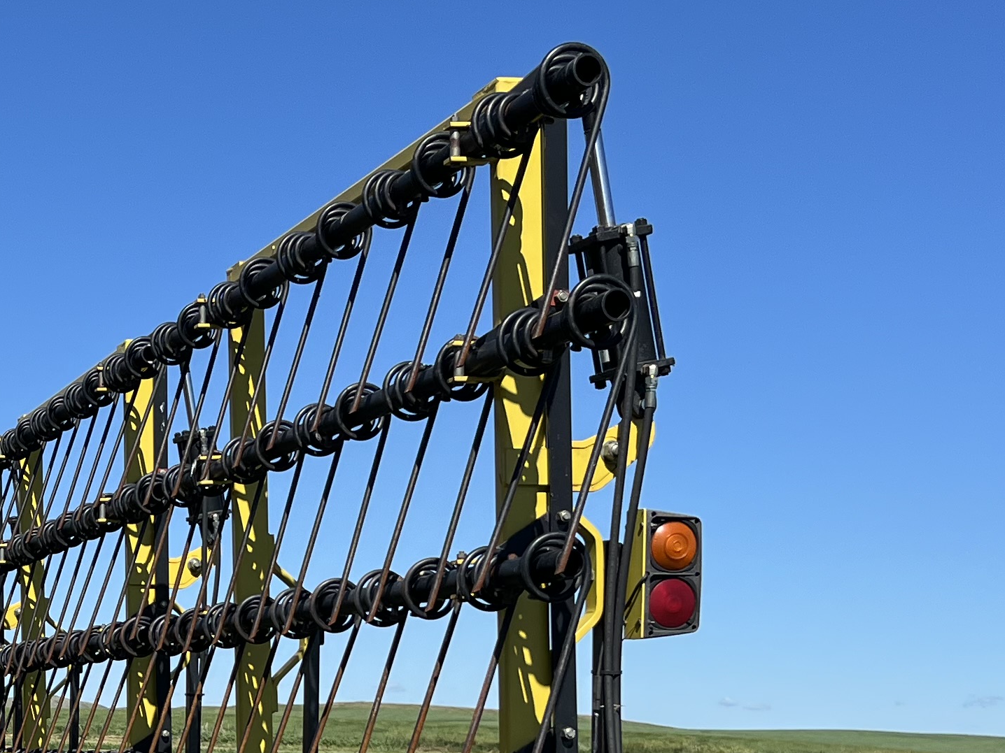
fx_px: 2119
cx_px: -43
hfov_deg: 25.1
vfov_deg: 19.5
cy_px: 773
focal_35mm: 73
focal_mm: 5.1
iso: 50
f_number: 1.6
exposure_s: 1/3876
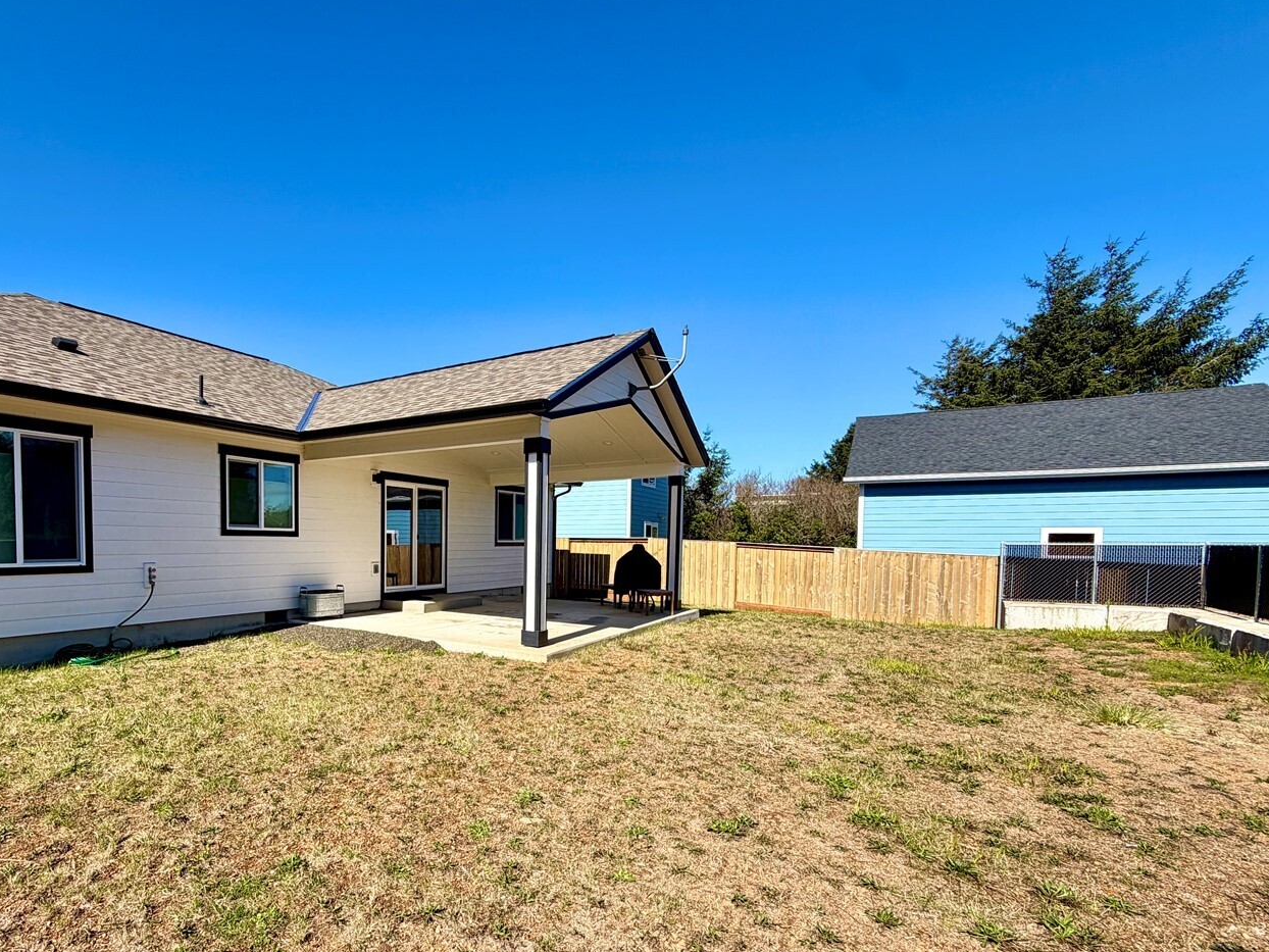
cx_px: 468
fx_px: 660
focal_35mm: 18
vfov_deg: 70.8
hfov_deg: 85.9
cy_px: 572
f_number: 2.2
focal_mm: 2.22
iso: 20
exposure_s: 1/770
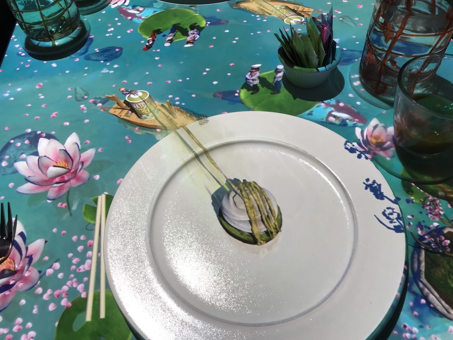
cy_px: 170
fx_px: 366
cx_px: 226
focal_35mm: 28
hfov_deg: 63.4
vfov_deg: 49.7
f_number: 1.8
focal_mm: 3.99
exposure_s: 1/120
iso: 32
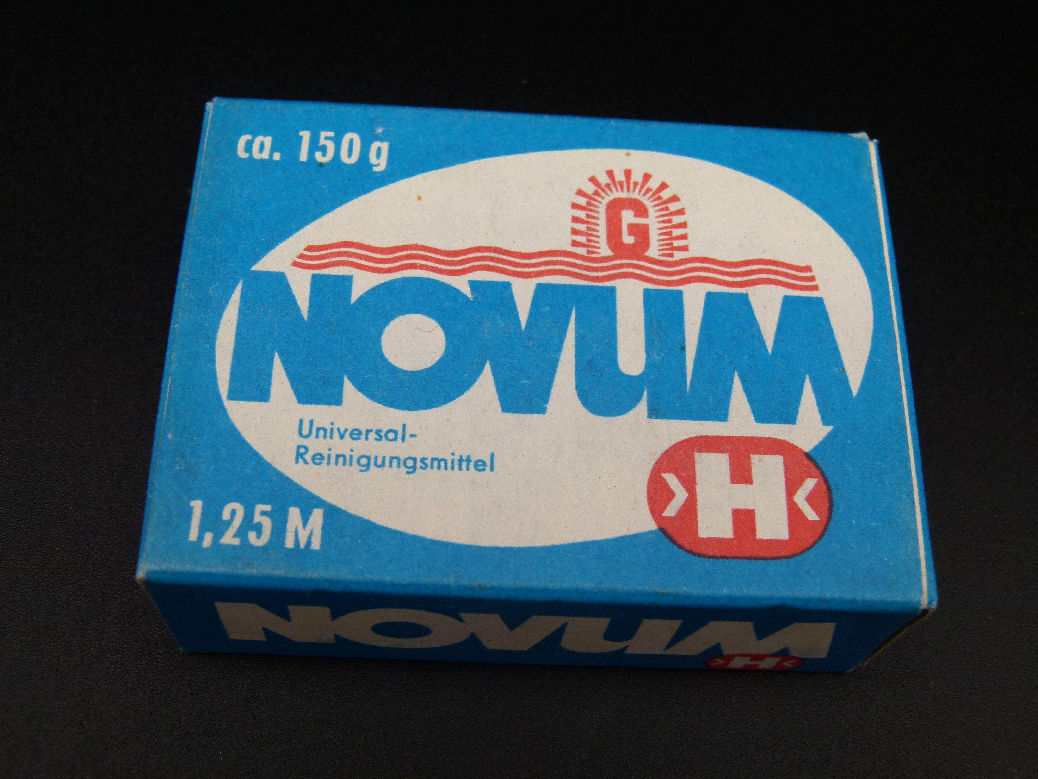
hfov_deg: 43.9
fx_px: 1289
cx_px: 519
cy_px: 390
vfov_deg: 33.6
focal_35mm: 43
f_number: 3.2
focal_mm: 7.7
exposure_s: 1/100
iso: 100
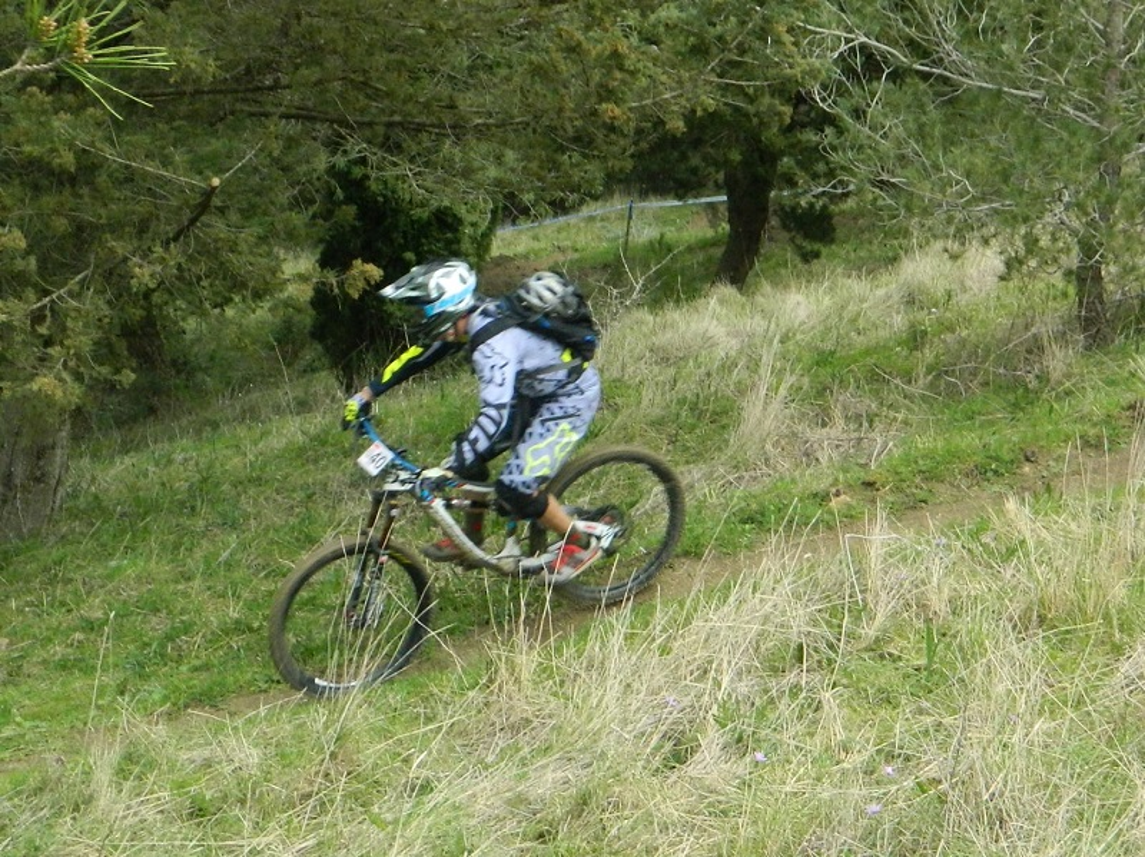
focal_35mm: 41
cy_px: 428
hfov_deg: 45.8
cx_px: 572
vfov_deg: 35.1
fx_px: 1355
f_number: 3.5
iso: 250
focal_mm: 7.3
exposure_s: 1/320
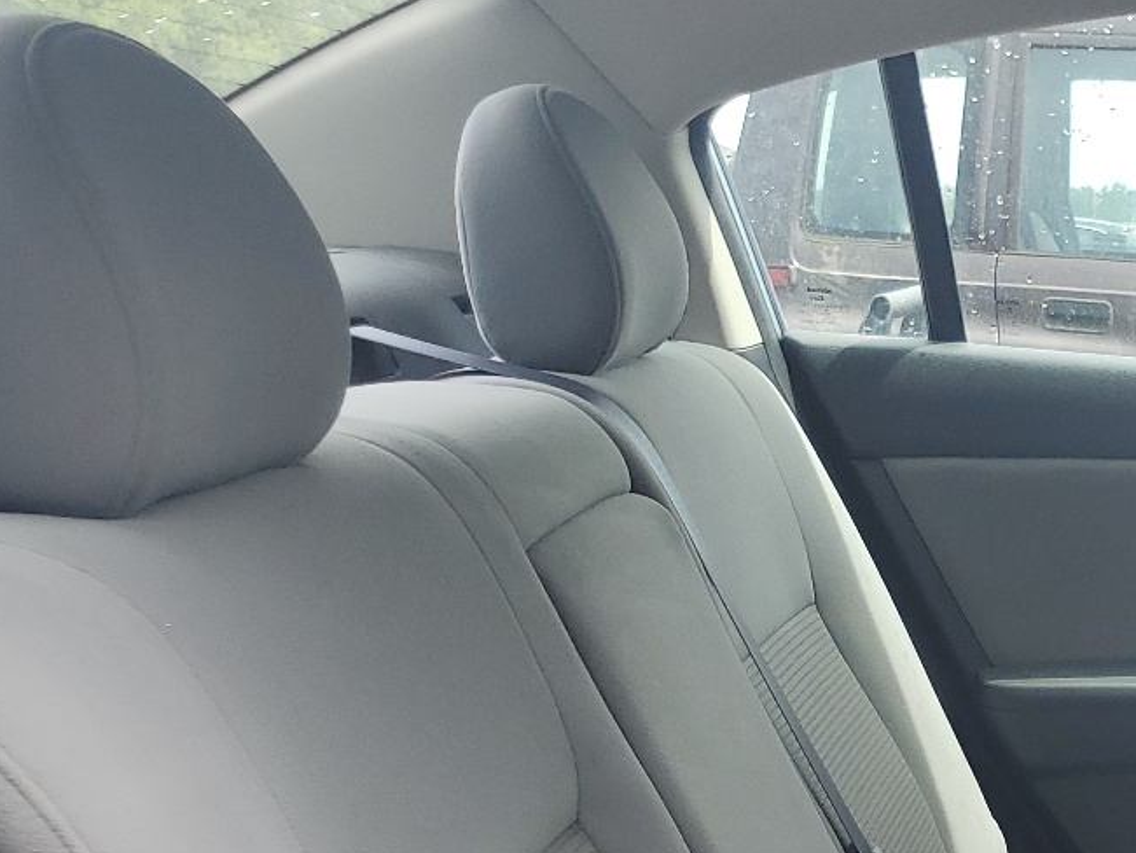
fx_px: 2101
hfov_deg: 26.8
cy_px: 1042
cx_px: 1361
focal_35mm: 64
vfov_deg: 21.2
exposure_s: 1/556
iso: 50
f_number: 1.5
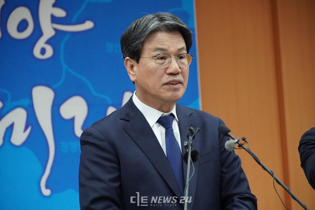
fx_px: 1299
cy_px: 105
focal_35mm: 148
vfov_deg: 9.2
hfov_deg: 13.8
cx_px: 158
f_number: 5.6
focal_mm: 99
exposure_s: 1/125
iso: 6400
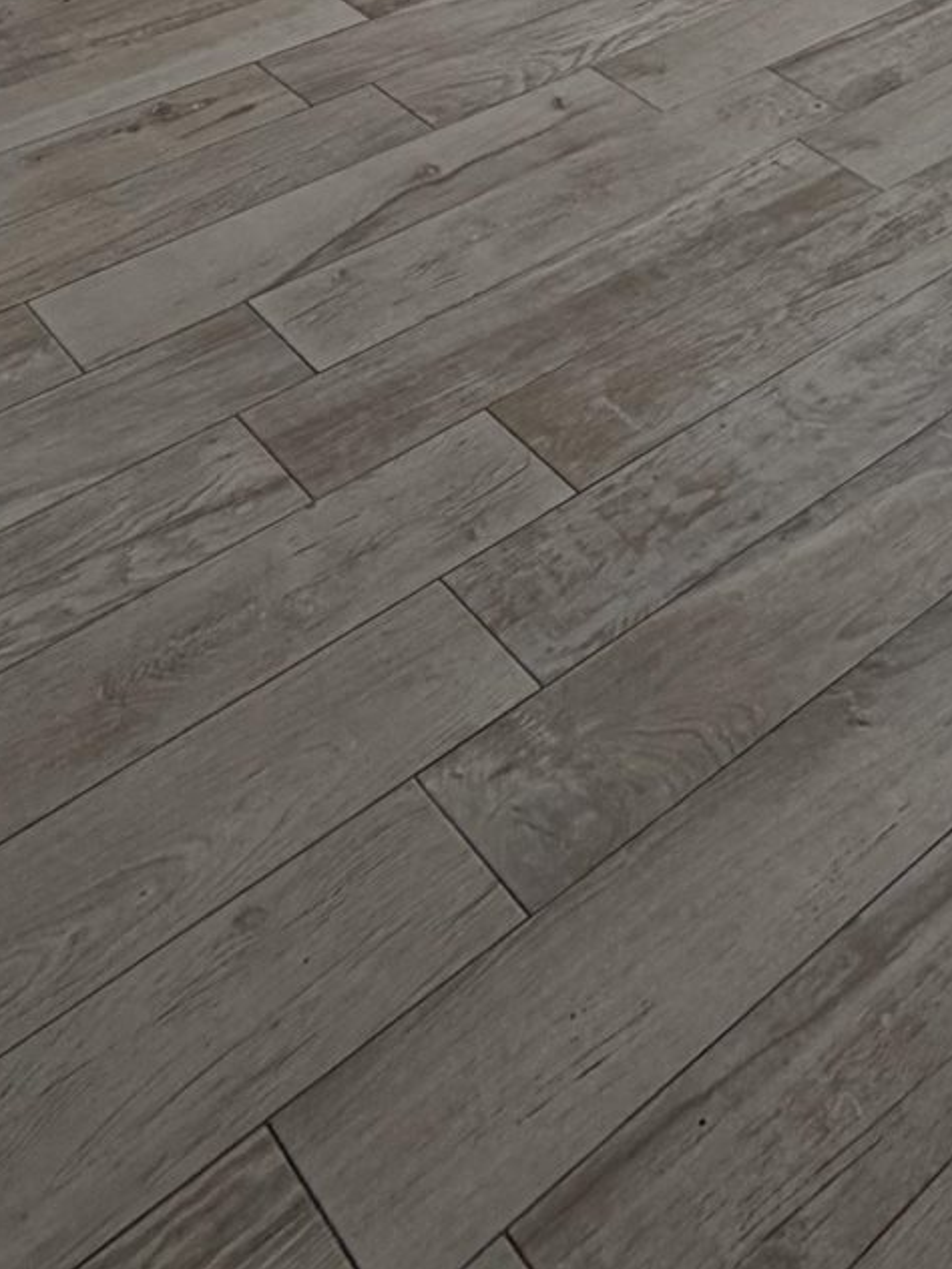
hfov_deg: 28.4
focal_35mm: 51
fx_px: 1870
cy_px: -689
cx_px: 329
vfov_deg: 26.1
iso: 40
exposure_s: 1/159
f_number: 2.2
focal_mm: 2.22
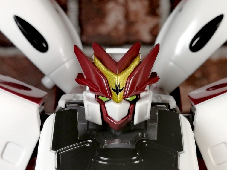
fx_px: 511
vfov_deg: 18.9
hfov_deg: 25.0
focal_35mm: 78
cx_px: 118
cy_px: 88
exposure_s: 1/100
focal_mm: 3.62
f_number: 1.8
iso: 64
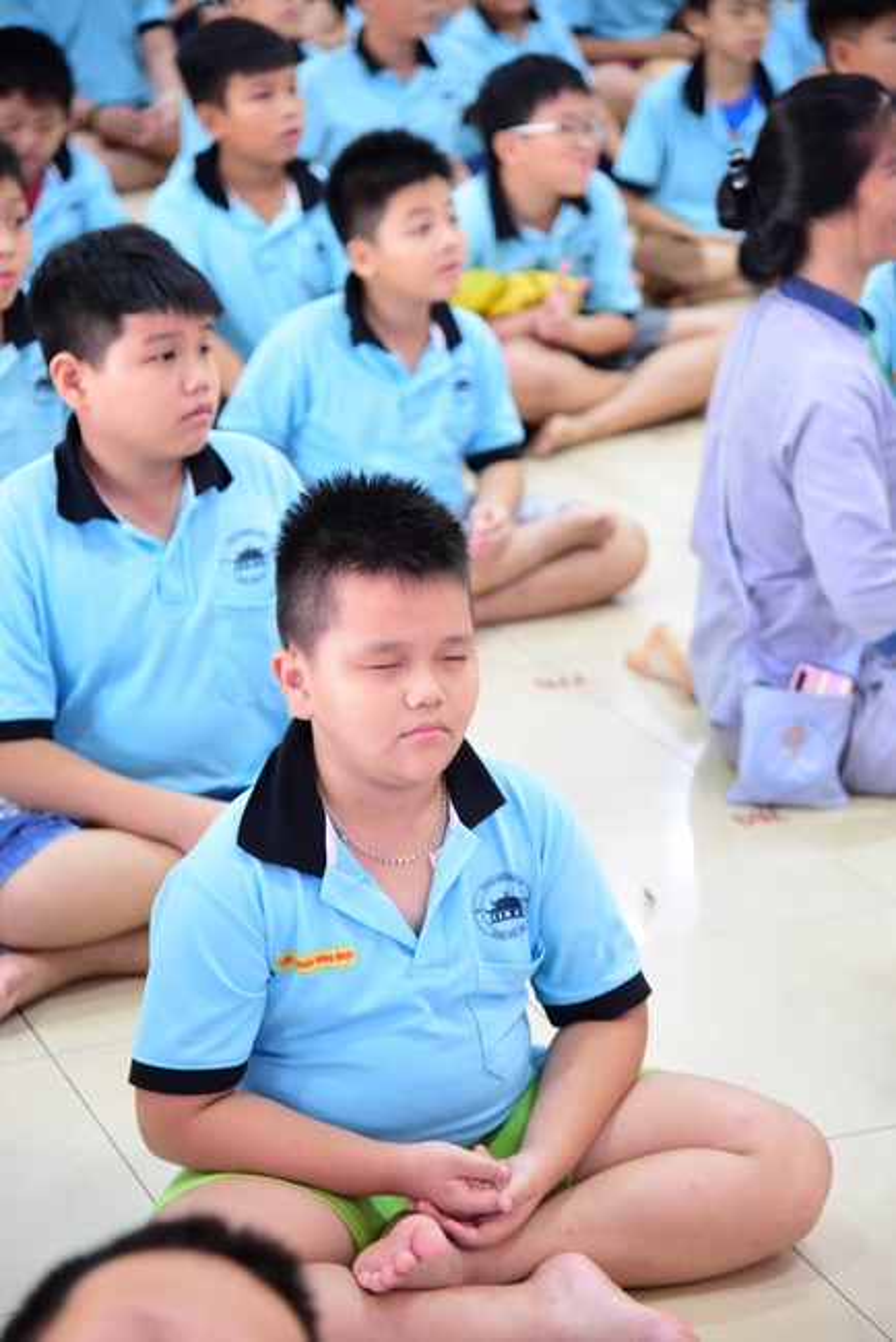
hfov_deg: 14.9
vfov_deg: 22.1
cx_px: 448
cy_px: 671
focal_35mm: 92
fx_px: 3431
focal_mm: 92
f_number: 4
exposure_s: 1/50
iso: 2500
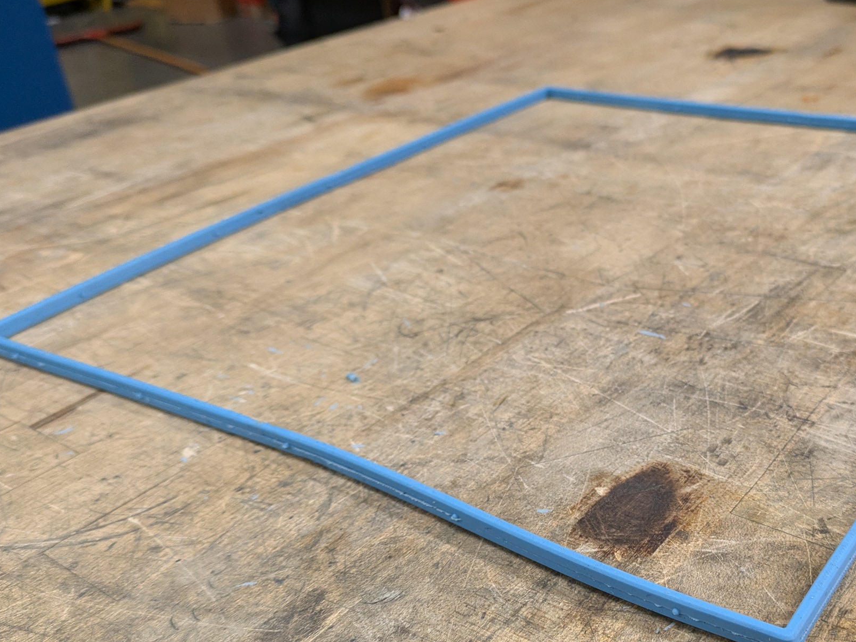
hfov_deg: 45.9
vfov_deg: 35.9
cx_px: 589
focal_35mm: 40
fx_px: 989
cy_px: 360
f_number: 1.89
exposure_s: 1/60
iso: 287
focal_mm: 5.43
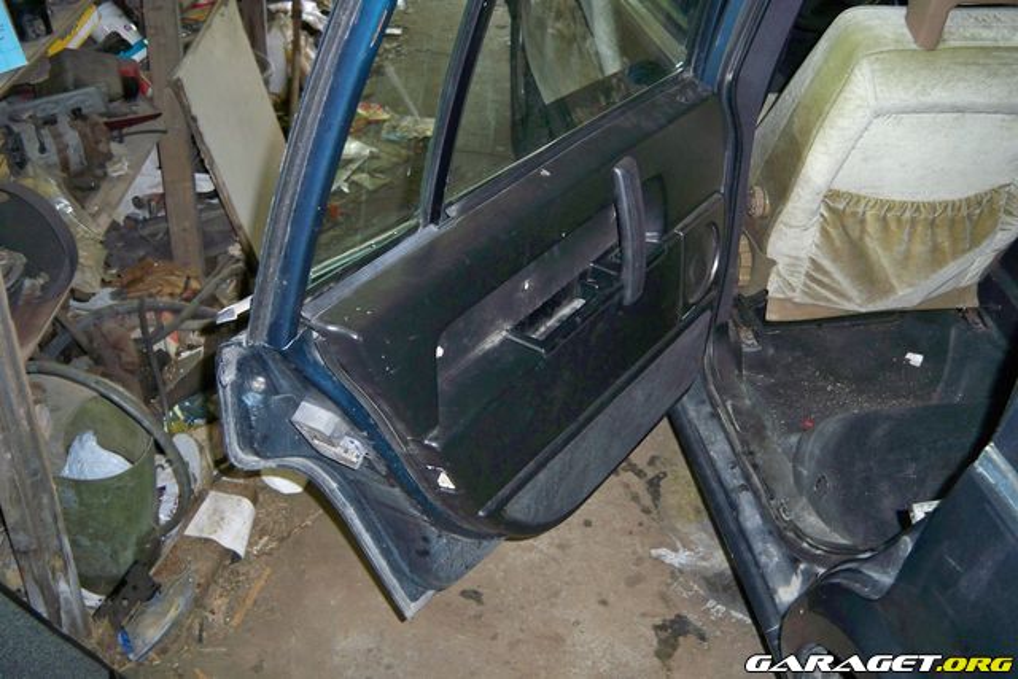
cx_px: 509
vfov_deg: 36.0
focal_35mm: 37
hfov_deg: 51.9
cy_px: 340
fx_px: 1046
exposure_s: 1/30
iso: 200
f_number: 3.1
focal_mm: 7.9
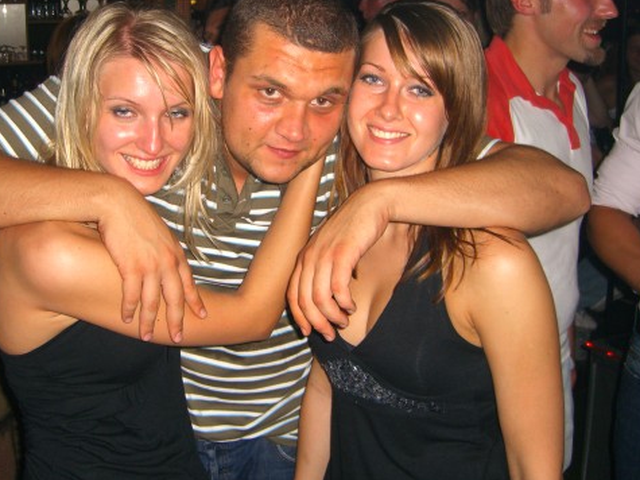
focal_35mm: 48
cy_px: 183
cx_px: 260
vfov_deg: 30.1
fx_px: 887
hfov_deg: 39.5
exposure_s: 1/60
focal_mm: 7.9
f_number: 2.8
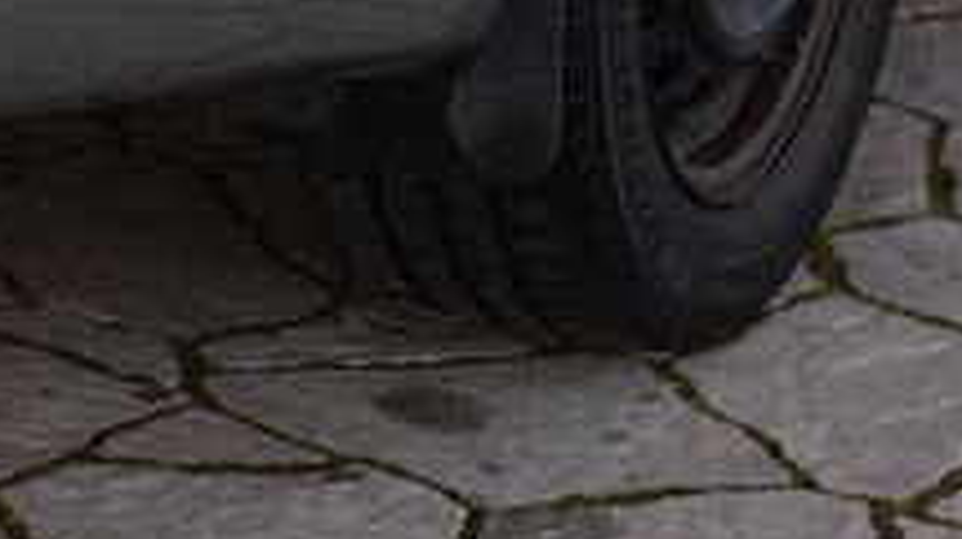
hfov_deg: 8.5
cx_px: -307
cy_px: -940
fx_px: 6345
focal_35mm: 249
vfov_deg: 4.7
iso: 500
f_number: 4.5
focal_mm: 50
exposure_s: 1/80
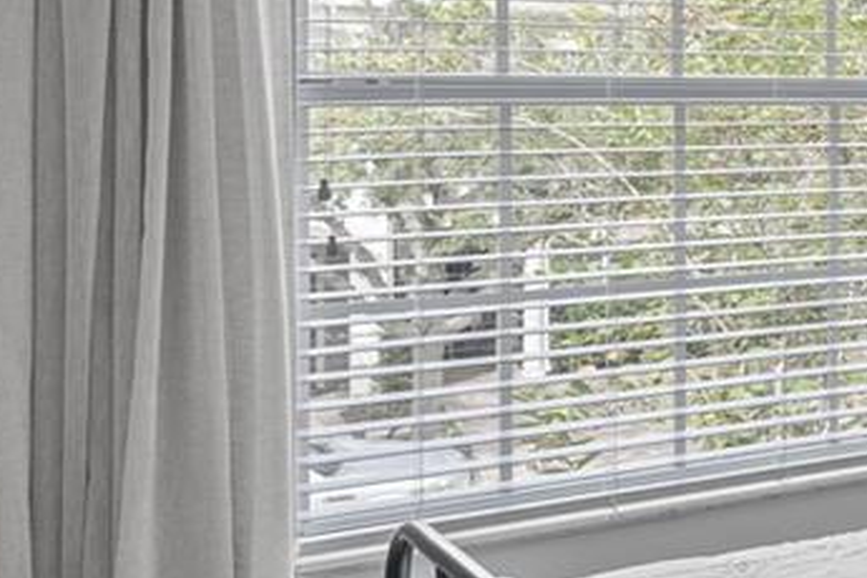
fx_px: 1565
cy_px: 90
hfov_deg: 20.9
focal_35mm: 65
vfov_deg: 20.6
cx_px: 1571
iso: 320
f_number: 6.3
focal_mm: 14
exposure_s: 1/10
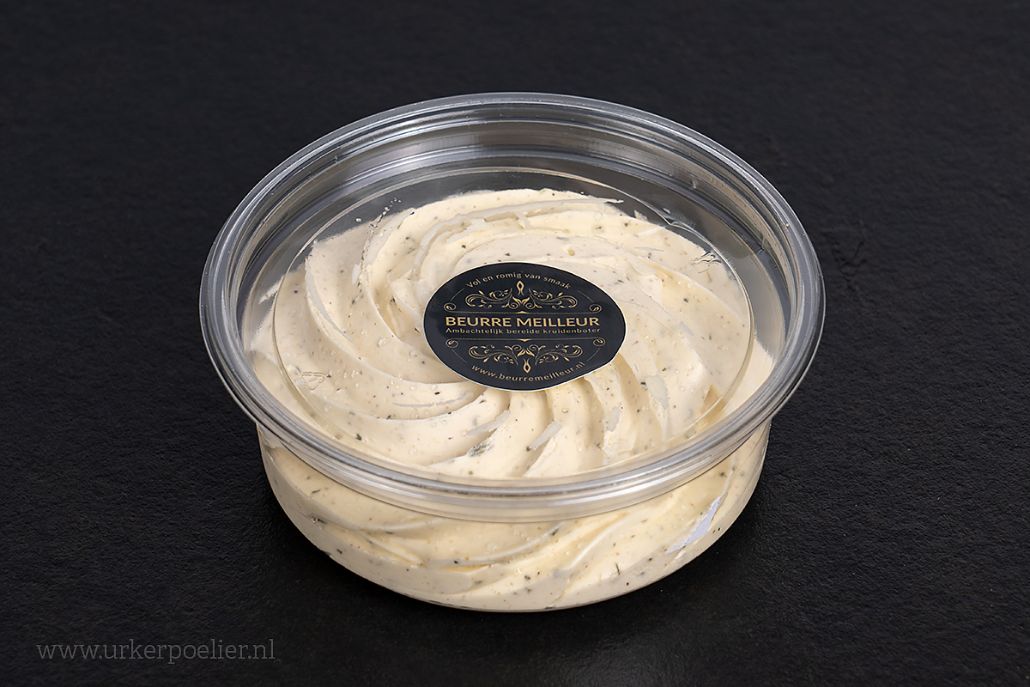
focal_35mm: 105
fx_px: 3004
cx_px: 515
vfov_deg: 13.0
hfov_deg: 19.5
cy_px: 344
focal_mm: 105
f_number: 9
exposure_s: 1/160
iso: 100
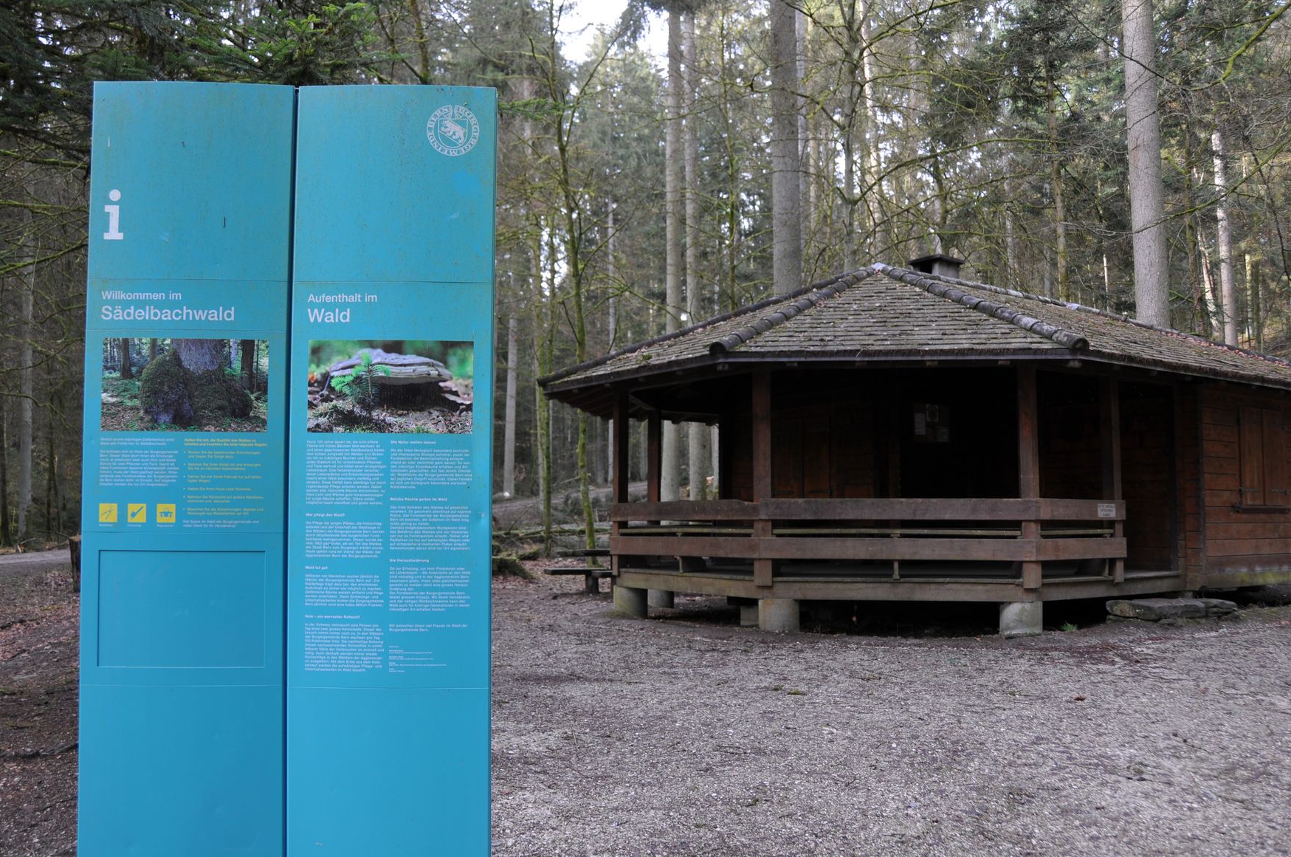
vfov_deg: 42.2
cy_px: 417
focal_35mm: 31
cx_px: 648
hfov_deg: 60.4
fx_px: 1110
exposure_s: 1/60
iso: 200
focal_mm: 20
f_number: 3.8
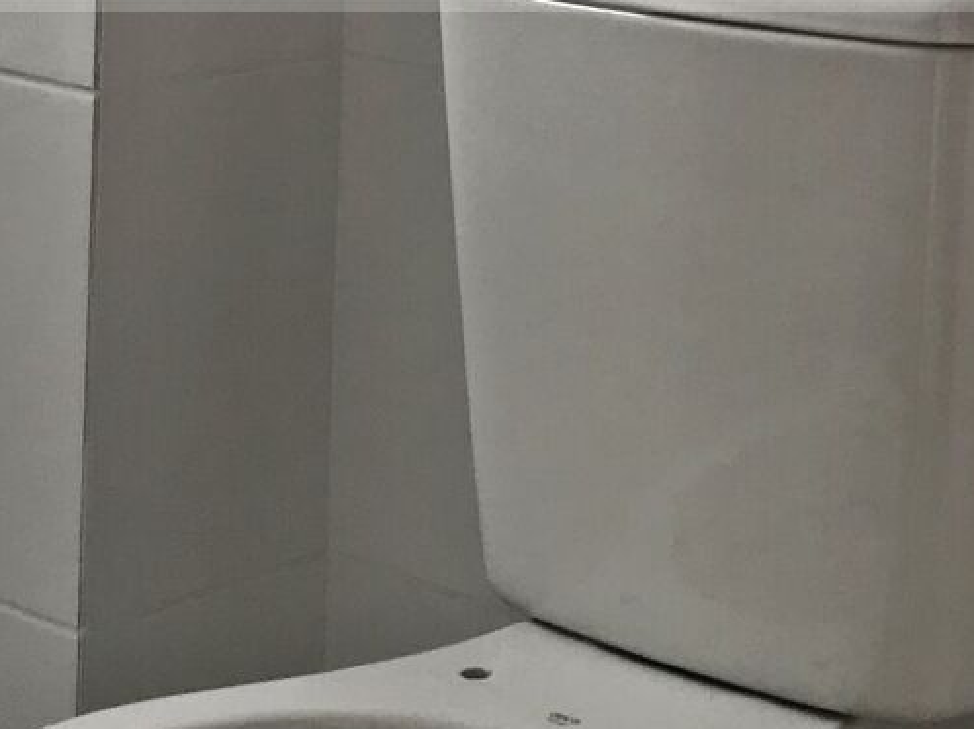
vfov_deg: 12.9
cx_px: 526
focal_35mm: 108
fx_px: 3037
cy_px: -408
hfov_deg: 18.2
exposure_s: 1/172
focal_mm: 3.99
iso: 20
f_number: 1.8
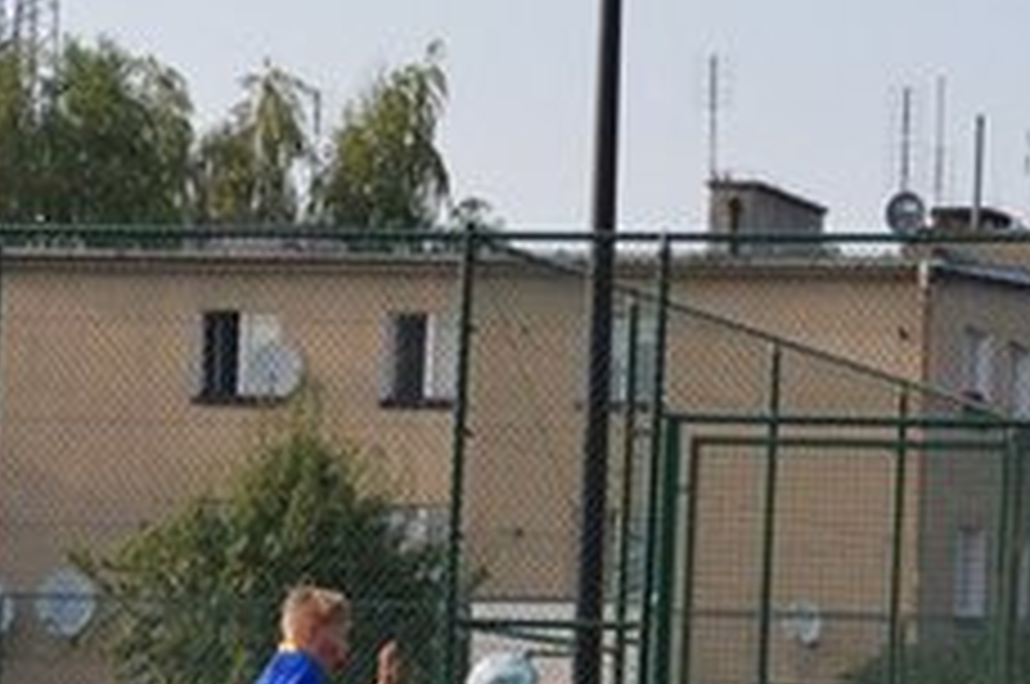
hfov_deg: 8.8
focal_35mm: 234
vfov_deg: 5.8
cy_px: 601
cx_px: 616
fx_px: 6698
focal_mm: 55
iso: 640
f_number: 5.6
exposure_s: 1/1000
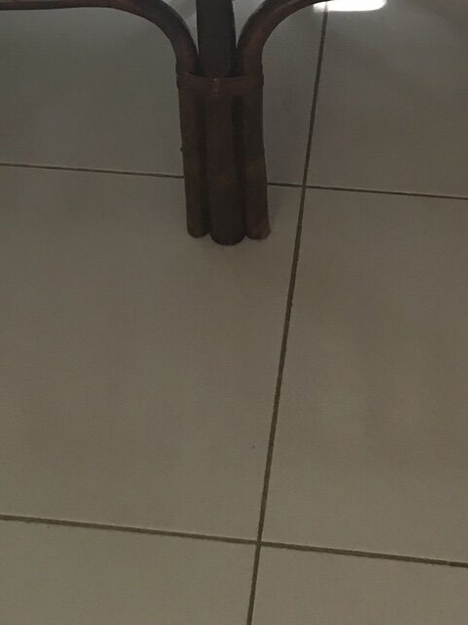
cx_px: 202
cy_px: -179
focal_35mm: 93
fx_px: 1677
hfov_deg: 15.9
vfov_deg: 19.5
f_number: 2.2
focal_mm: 4.15
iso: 64
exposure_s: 1/30
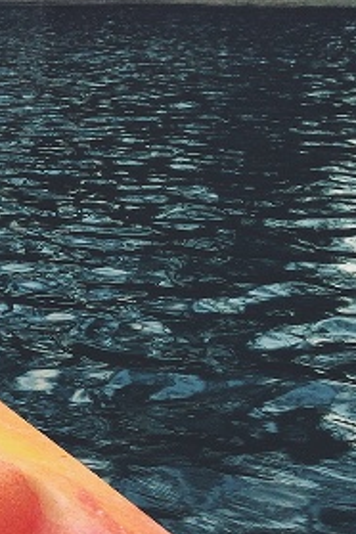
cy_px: 300
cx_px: -348
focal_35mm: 83
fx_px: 1231
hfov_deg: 14.0
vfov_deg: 24.5
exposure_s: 1/281
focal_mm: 4.15
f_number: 2.2
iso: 32
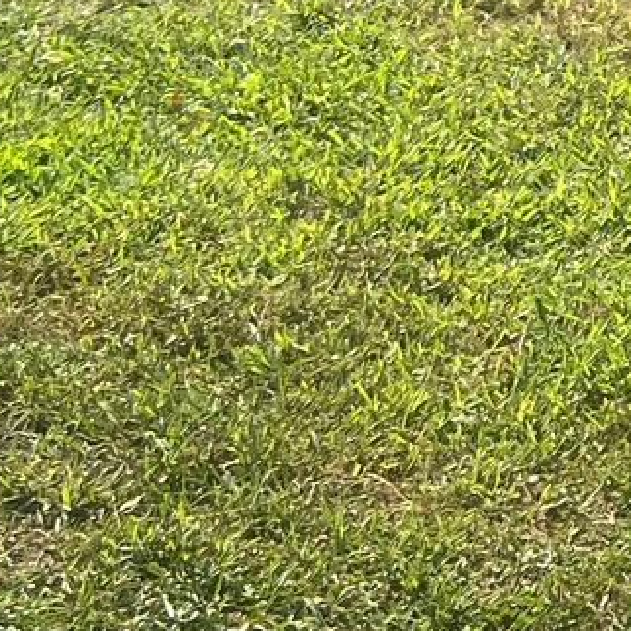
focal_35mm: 146
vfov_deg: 10.9
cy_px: -645
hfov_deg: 11.5
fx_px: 3011
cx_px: 943
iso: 50
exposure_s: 1/3831
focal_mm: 5.7
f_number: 1.5
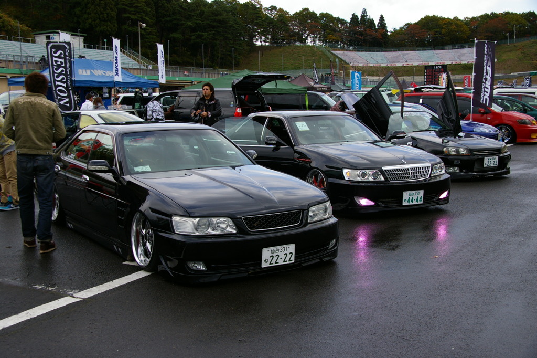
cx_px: 268
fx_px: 649
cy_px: 179
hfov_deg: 45.0
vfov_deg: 30.8
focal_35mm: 44
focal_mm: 29
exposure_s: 1/180
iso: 200
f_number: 8
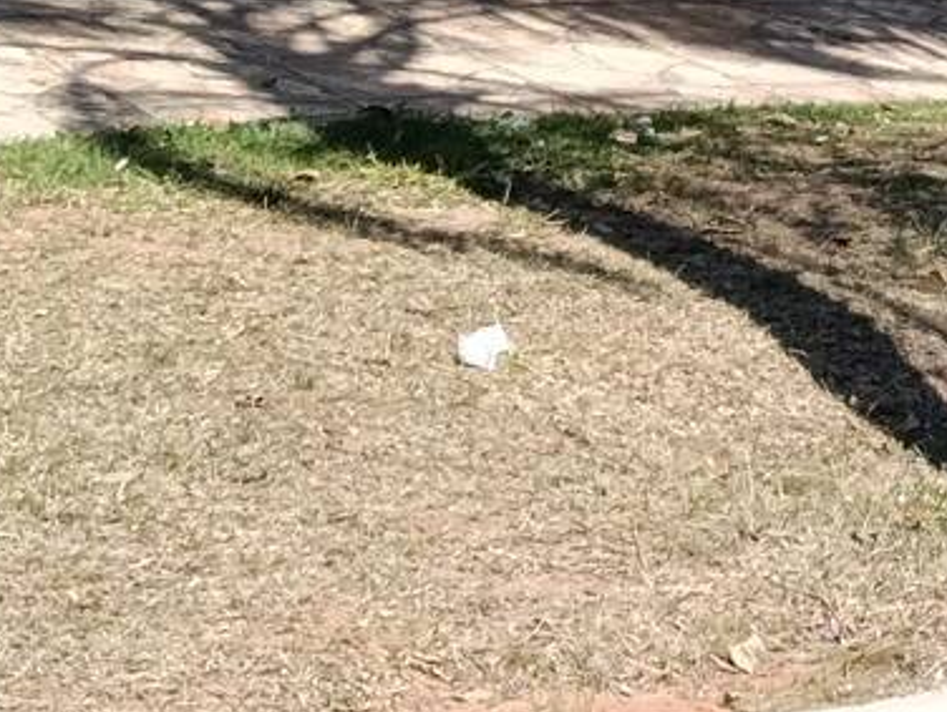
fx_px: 5232
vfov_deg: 7.6
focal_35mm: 191
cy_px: -403
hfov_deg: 10.2
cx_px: 1010
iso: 50
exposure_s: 1/313
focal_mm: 4.71
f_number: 1.7
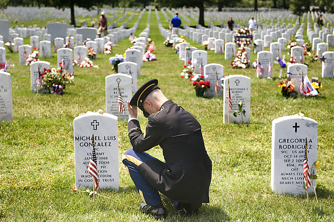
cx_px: 167
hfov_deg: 32.4
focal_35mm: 62
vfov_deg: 21.9
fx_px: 575
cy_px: 111
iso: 2000
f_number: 4.5
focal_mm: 62
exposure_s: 1/8000
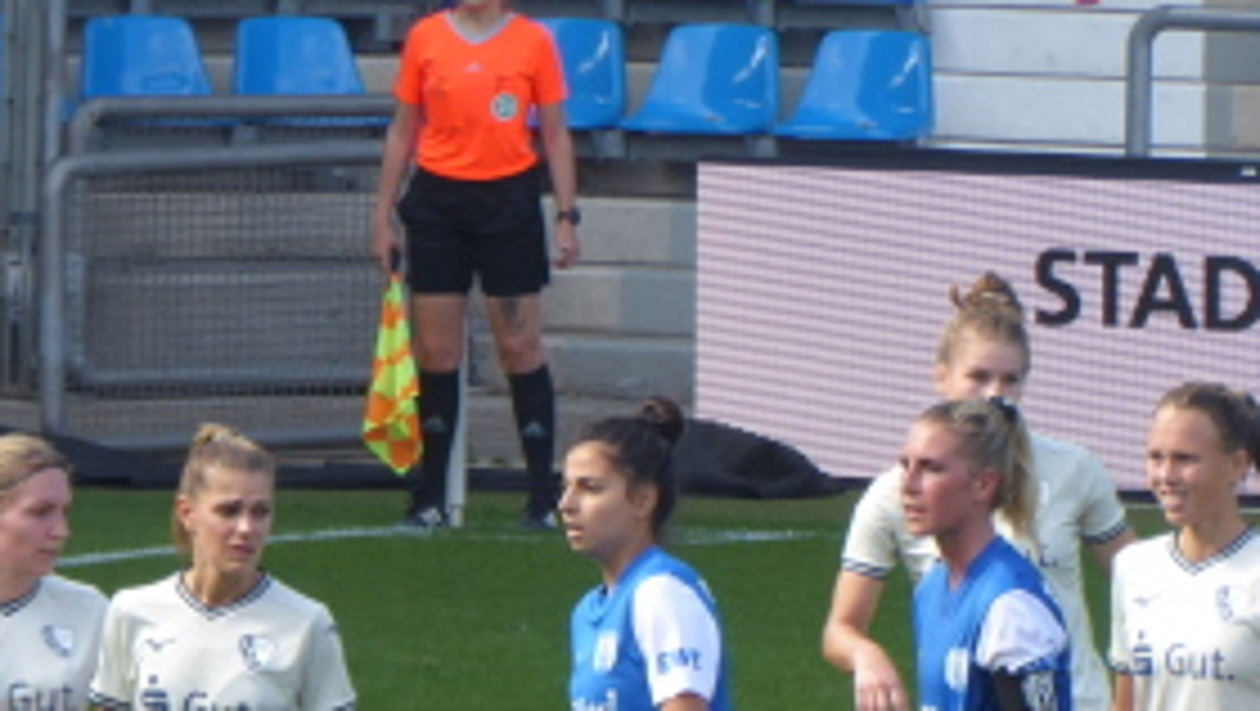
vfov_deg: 1.3
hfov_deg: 2.3
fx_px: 31430
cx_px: 747
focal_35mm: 940
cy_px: 648
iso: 125
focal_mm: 96.2
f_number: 6.1
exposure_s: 1/100
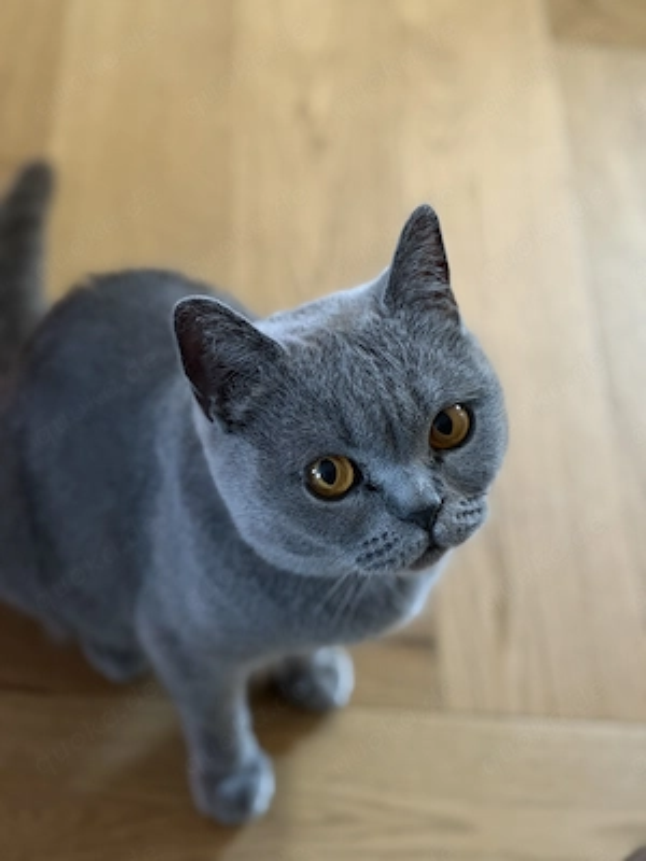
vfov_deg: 39.7
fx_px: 1194
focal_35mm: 48
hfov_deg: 30.3
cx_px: 323
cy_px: 430
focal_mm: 6.76
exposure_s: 1/22
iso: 800
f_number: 1.78
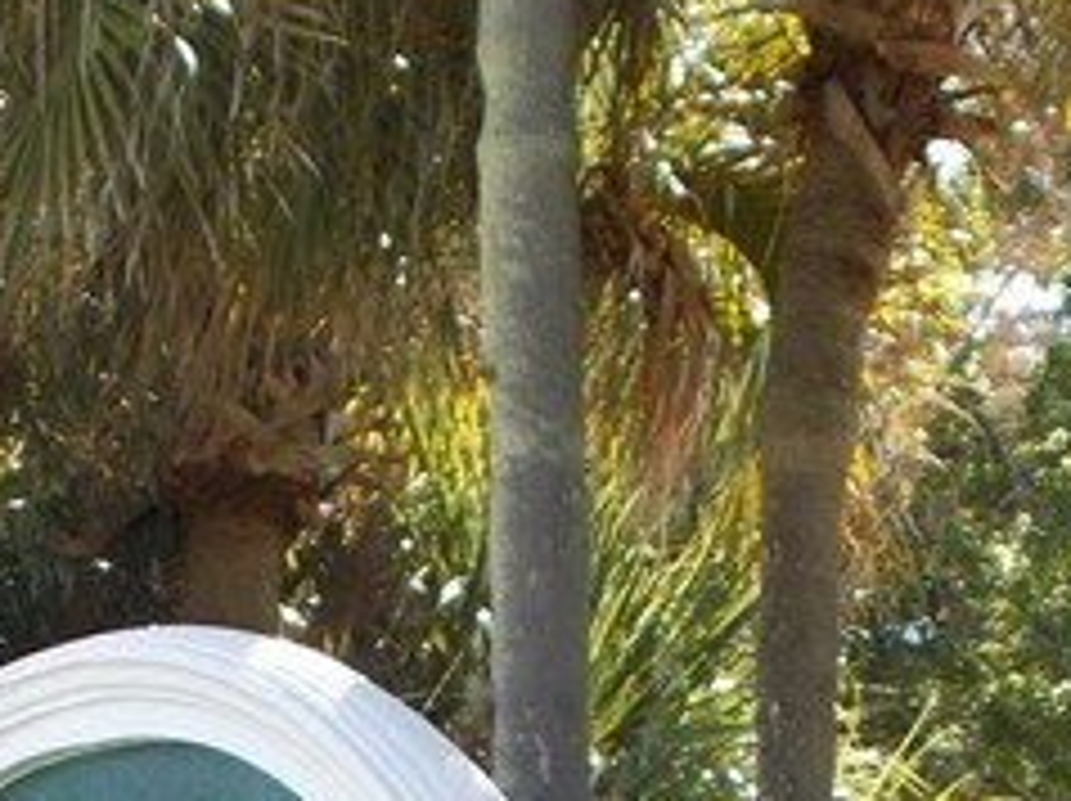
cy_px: 1526
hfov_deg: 11.8
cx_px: 621
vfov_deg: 8.4
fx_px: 5193
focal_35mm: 168
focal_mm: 6.9
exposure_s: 1/100
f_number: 3.9
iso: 80
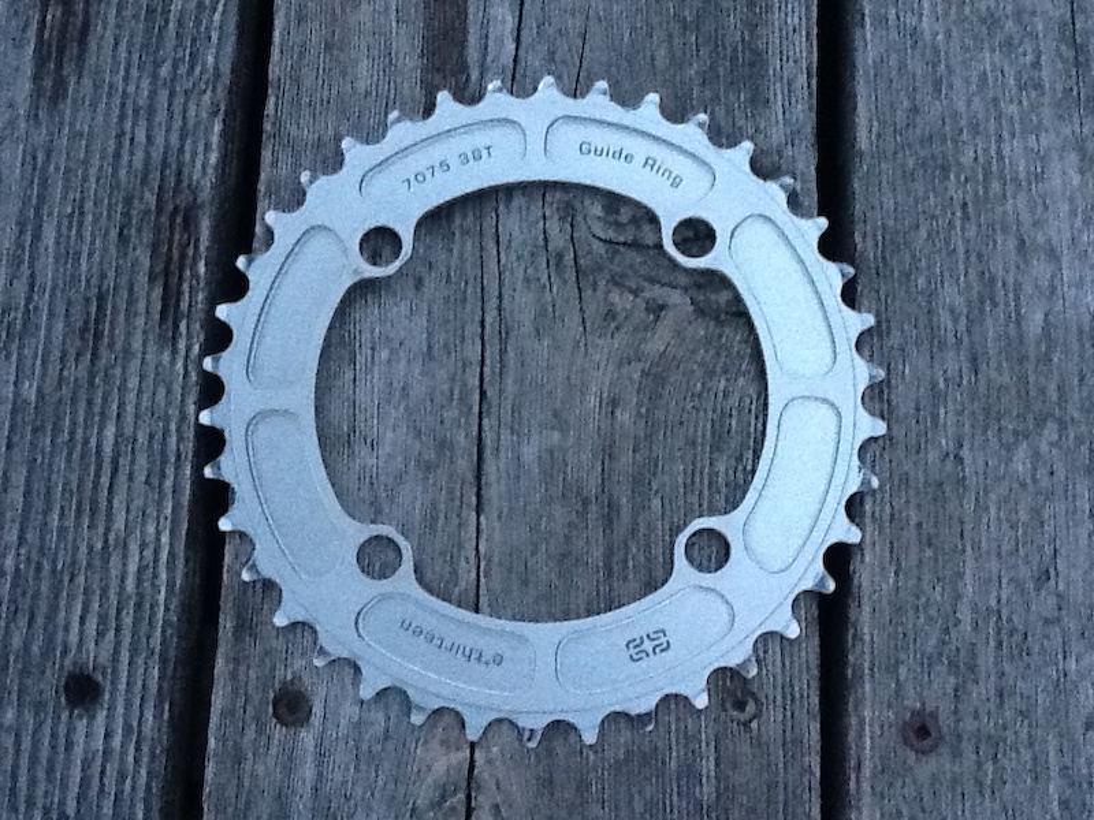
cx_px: 547
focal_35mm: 32
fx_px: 1011
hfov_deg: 56.8
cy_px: 410
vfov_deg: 44.2
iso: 400
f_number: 2.4
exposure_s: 1/17
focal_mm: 2.03
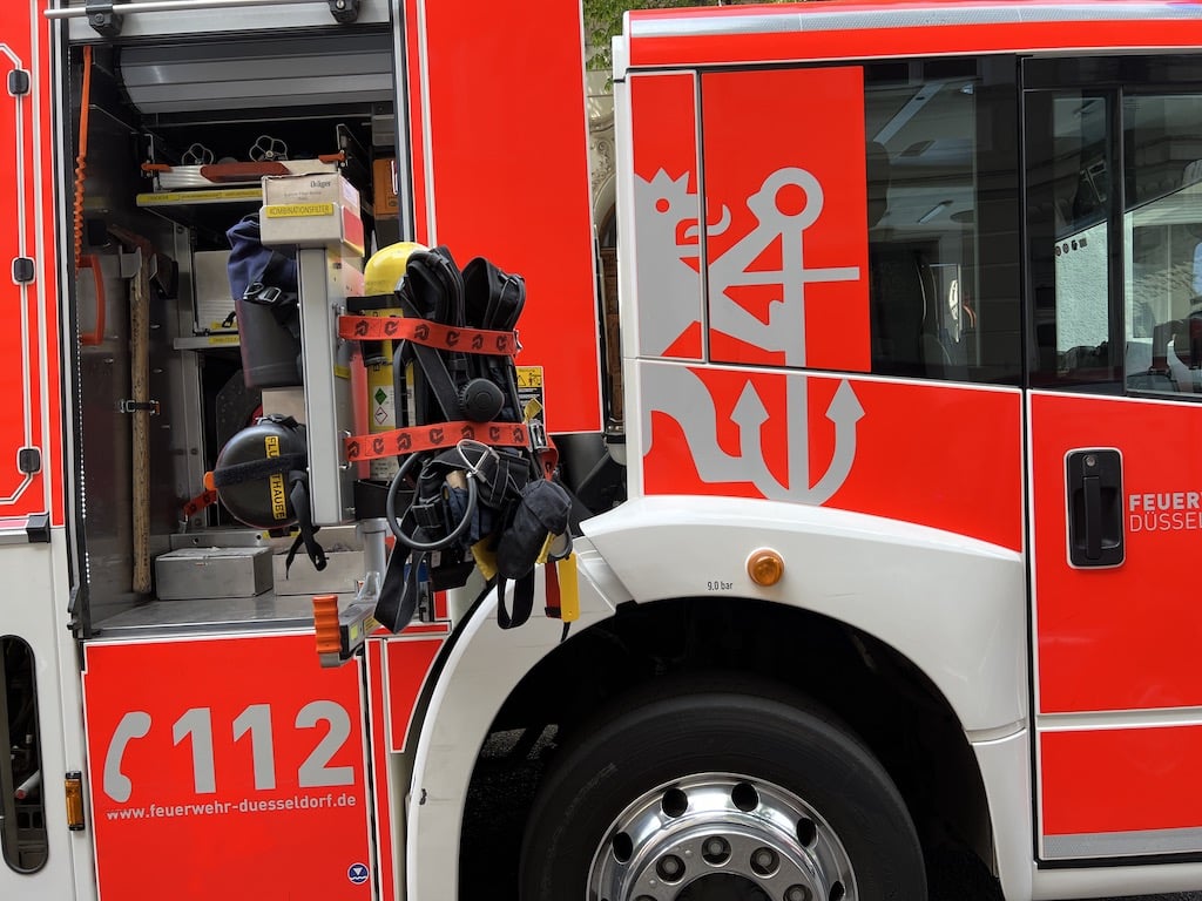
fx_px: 903
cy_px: 450
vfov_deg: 53.1
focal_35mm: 26
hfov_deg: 67.3
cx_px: 601
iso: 50
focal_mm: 5.7
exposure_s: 1/471
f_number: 1.5
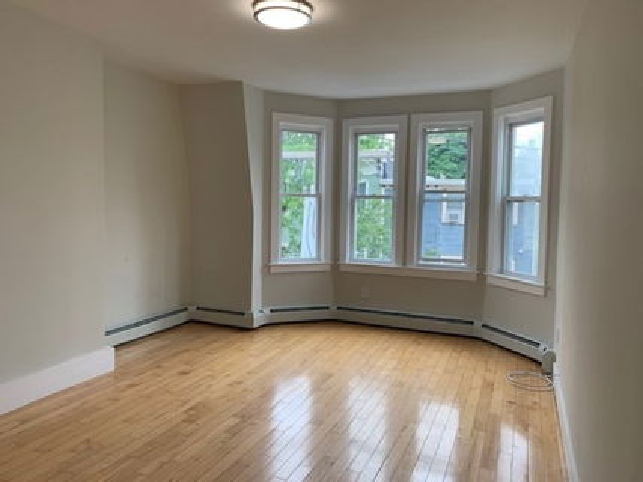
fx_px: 483
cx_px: 322
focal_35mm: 26
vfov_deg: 53.0
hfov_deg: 67.3
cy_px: 241
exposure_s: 1/122
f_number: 1.8
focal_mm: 4.25
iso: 32
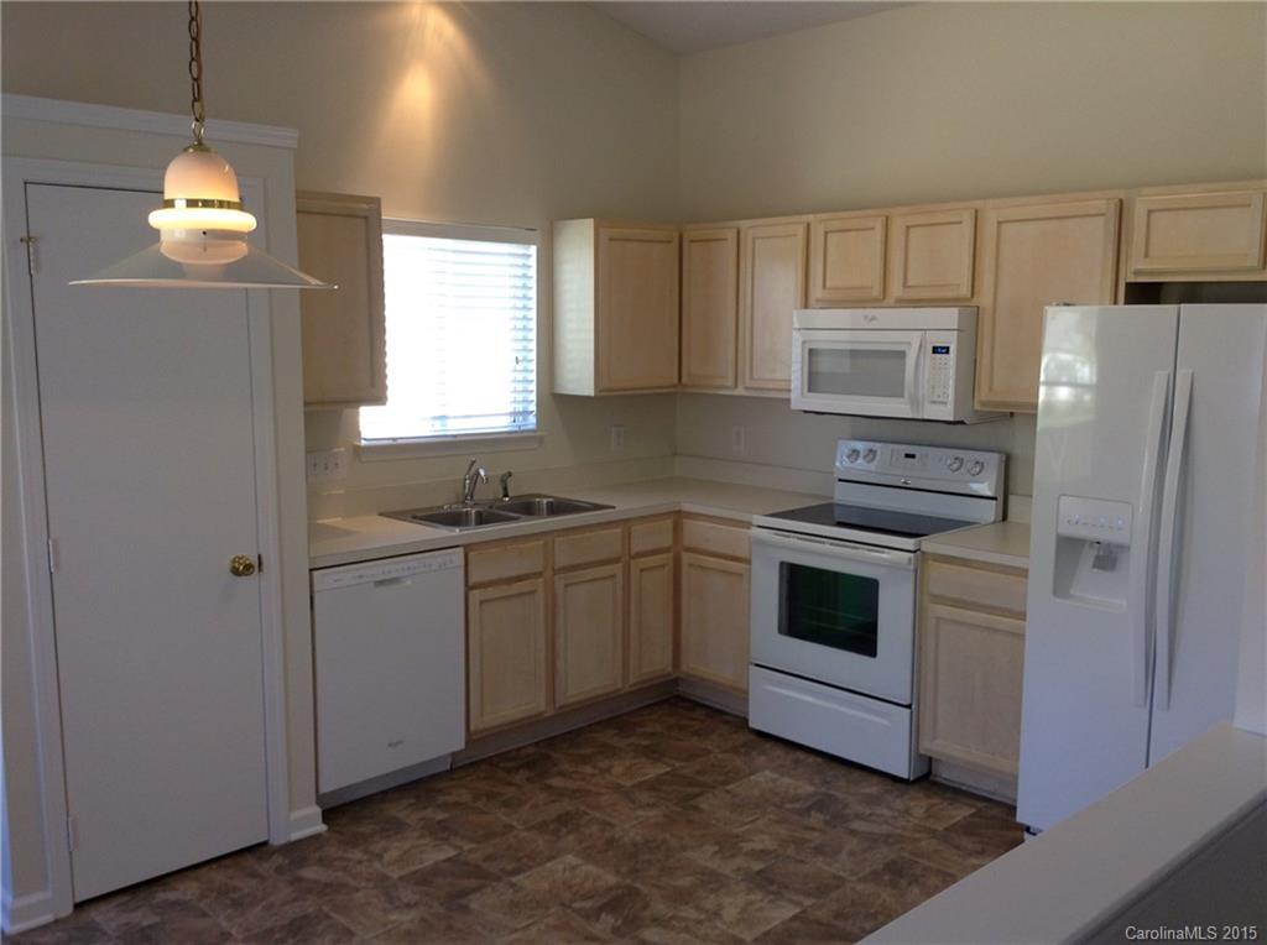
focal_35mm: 33
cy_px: 472
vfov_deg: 42.8
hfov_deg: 55.4
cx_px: 634
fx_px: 1206
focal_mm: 3.3
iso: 32
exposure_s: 1/25
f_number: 2.4
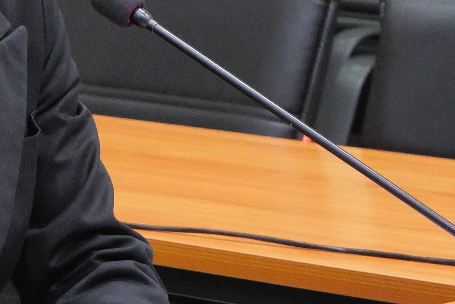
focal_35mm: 309
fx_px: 3909
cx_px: 8
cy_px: -35
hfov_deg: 6.6
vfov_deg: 4.4
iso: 3200
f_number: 5.6
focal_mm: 50
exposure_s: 1/40
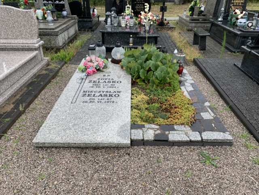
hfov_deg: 67.3
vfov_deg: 53.1
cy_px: 98
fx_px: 195
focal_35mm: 26
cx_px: 130
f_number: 1.8
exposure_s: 1/283
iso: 25
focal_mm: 4.25
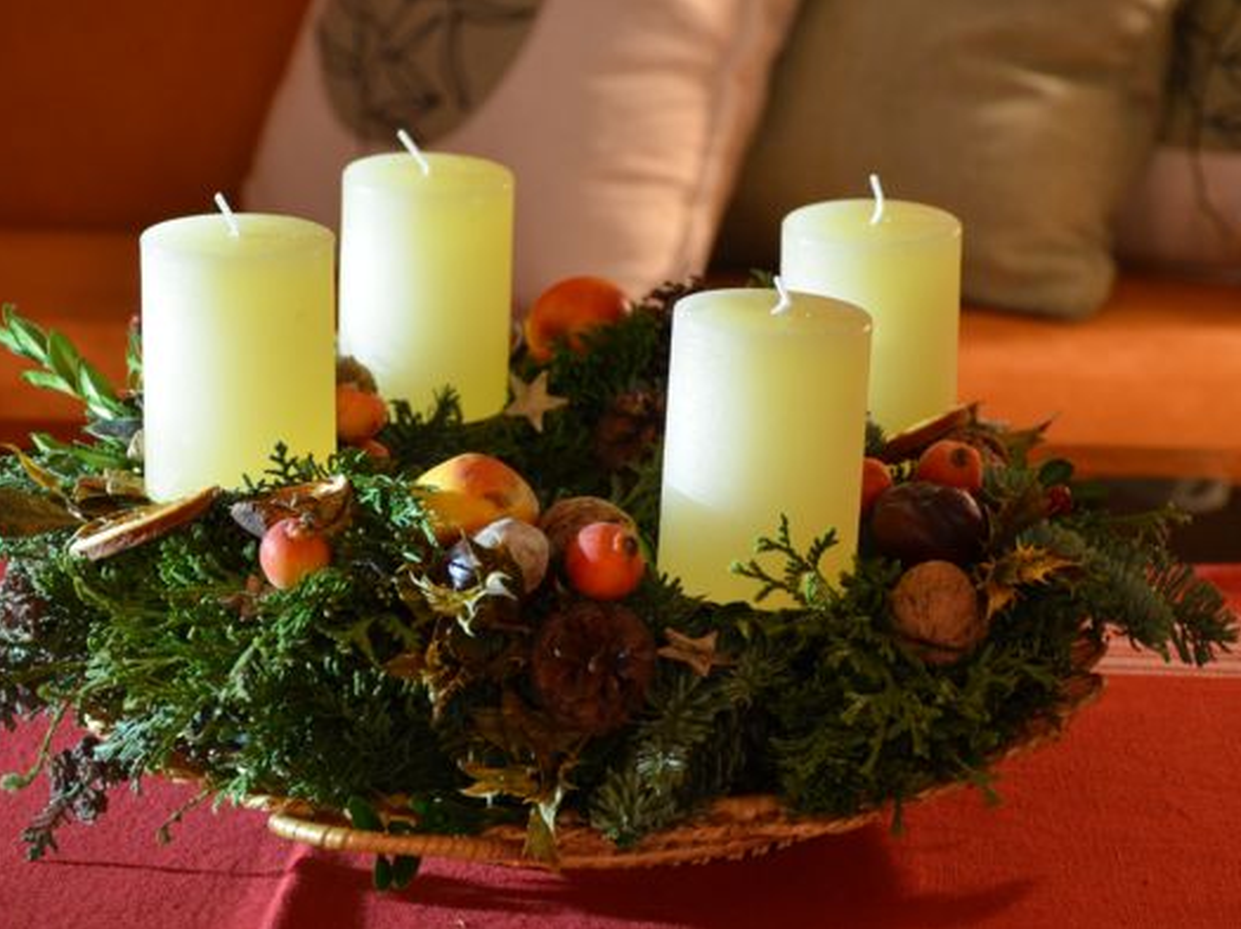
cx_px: 570
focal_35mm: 79
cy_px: 464
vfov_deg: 18.6
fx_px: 2830
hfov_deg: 24.7
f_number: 4.8
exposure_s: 1/20
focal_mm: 48
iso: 1000
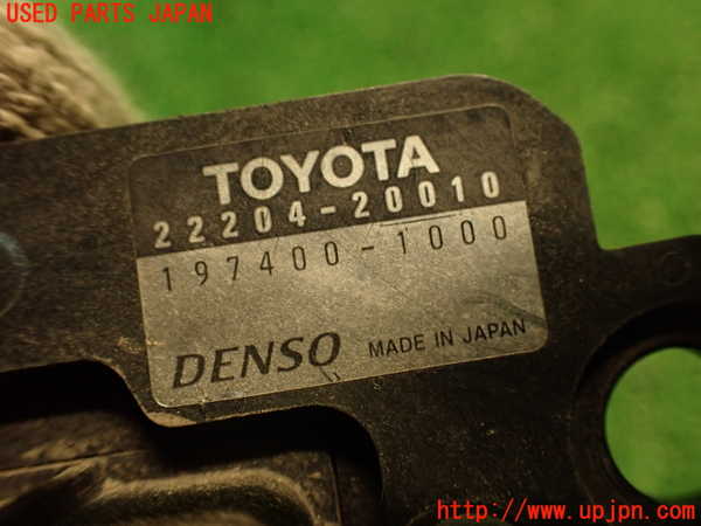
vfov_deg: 44.2
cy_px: 263
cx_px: 350
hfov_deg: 56.8
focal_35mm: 32
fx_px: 648
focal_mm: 5.79
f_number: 2.4
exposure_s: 1/30
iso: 500
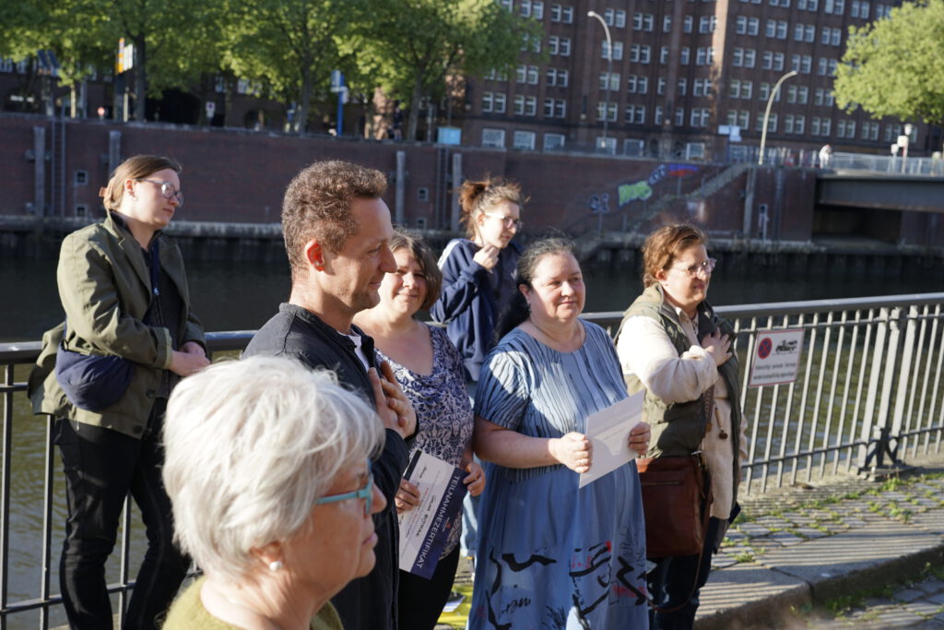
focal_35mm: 41
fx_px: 1075
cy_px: 315
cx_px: 472
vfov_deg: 32.6
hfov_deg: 47.4
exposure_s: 1/160
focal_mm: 41
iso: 100
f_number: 6.3
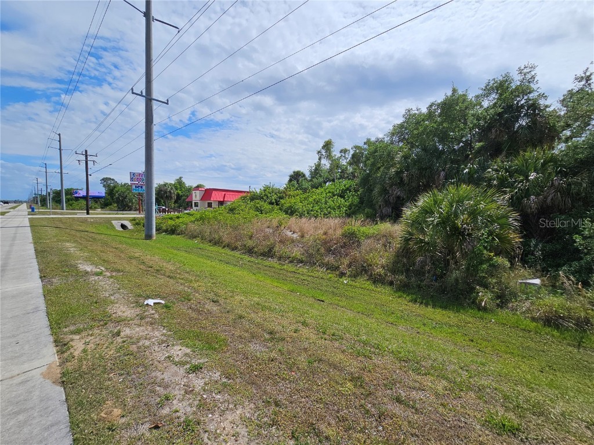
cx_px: 297
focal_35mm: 13
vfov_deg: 89.9
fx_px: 223
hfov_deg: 106.2
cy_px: 222
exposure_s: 1/5523
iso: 50
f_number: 2.2
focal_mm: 2.2
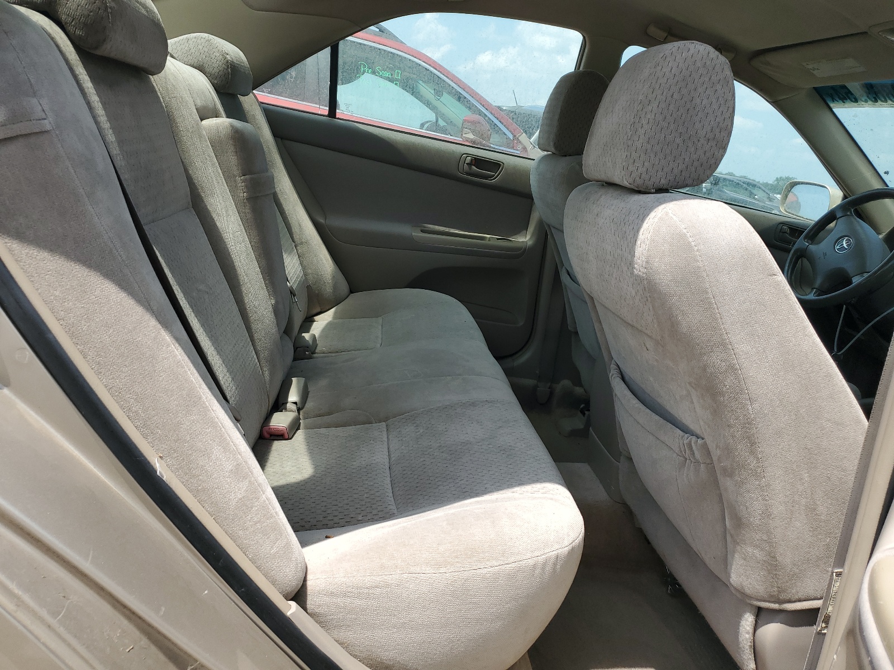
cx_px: 447
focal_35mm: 26
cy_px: 335
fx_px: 671
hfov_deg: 67.3
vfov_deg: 53.1
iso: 50
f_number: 1.5
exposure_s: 1/1429
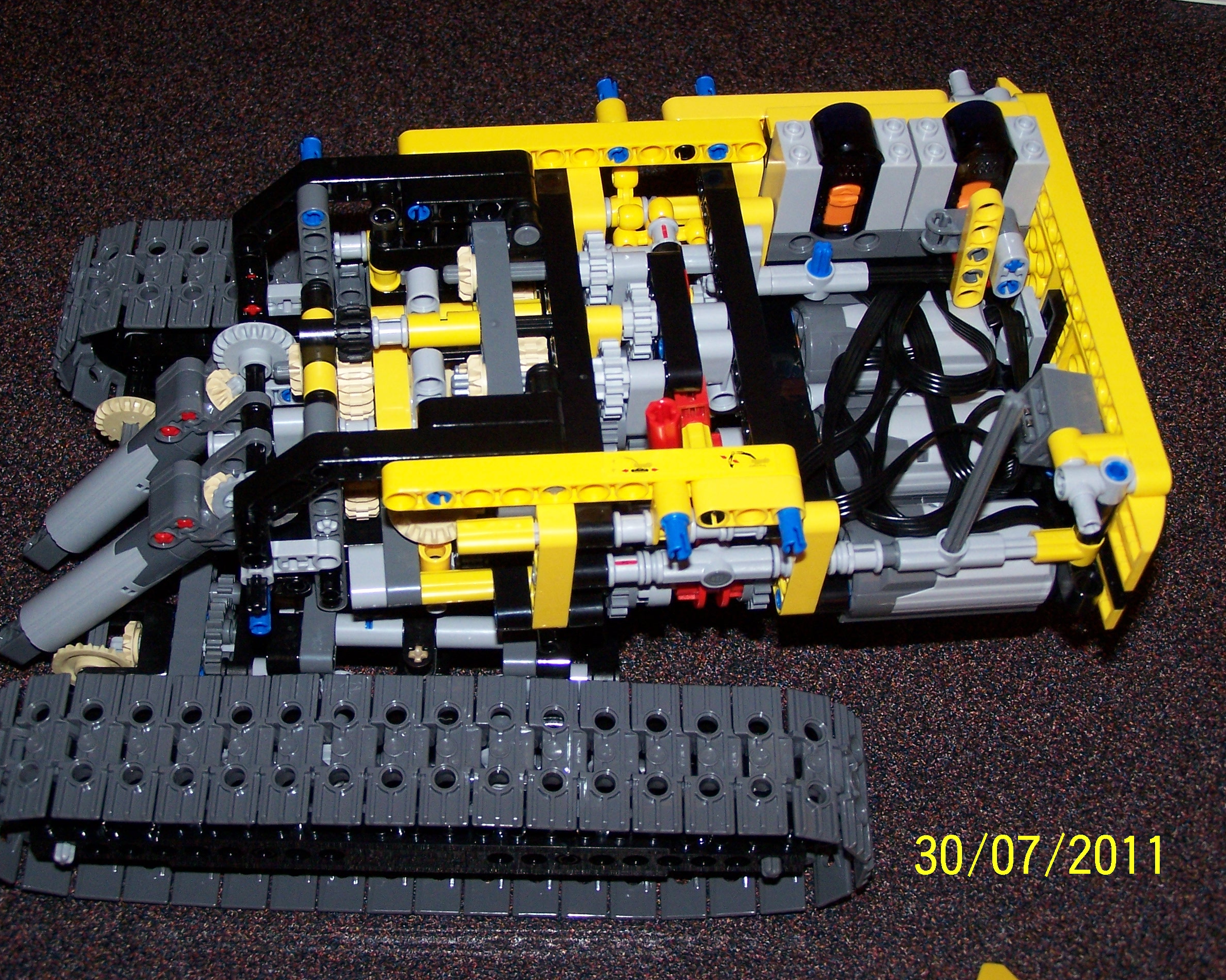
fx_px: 2141
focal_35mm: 59
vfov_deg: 25.8
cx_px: 580
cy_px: 491
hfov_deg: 32.0
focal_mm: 9.3
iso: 140
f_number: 3.1
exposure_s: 1/60
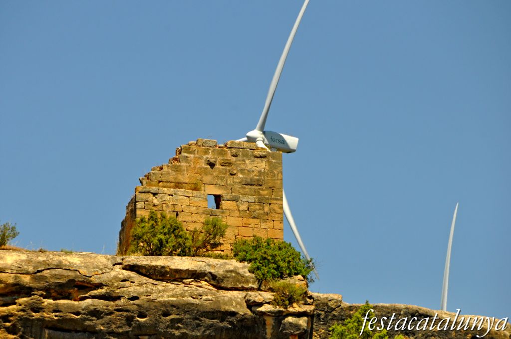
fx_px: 4253
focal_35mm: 300
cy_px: 170
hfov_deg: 6.9
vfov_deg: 4.6
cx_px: 256
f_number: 9
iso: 640
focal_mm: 200
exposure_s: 1/1250
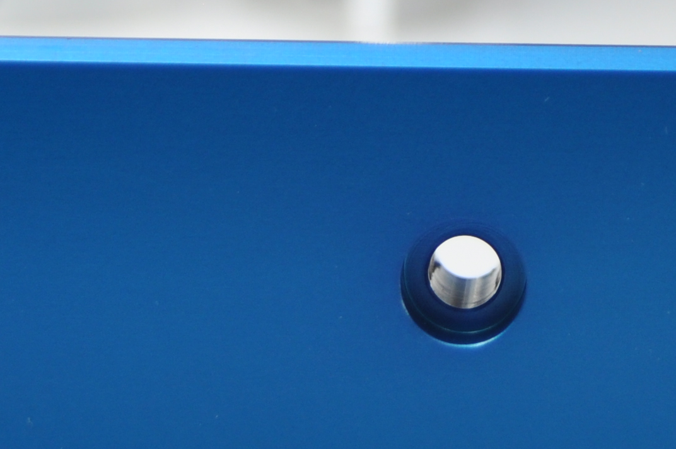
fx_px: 3826
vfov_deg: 6.6
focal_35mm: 204
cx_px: 659
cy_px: -248
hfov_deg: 10.0
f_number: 3.5
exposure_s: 1/200
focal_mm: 34
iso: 200
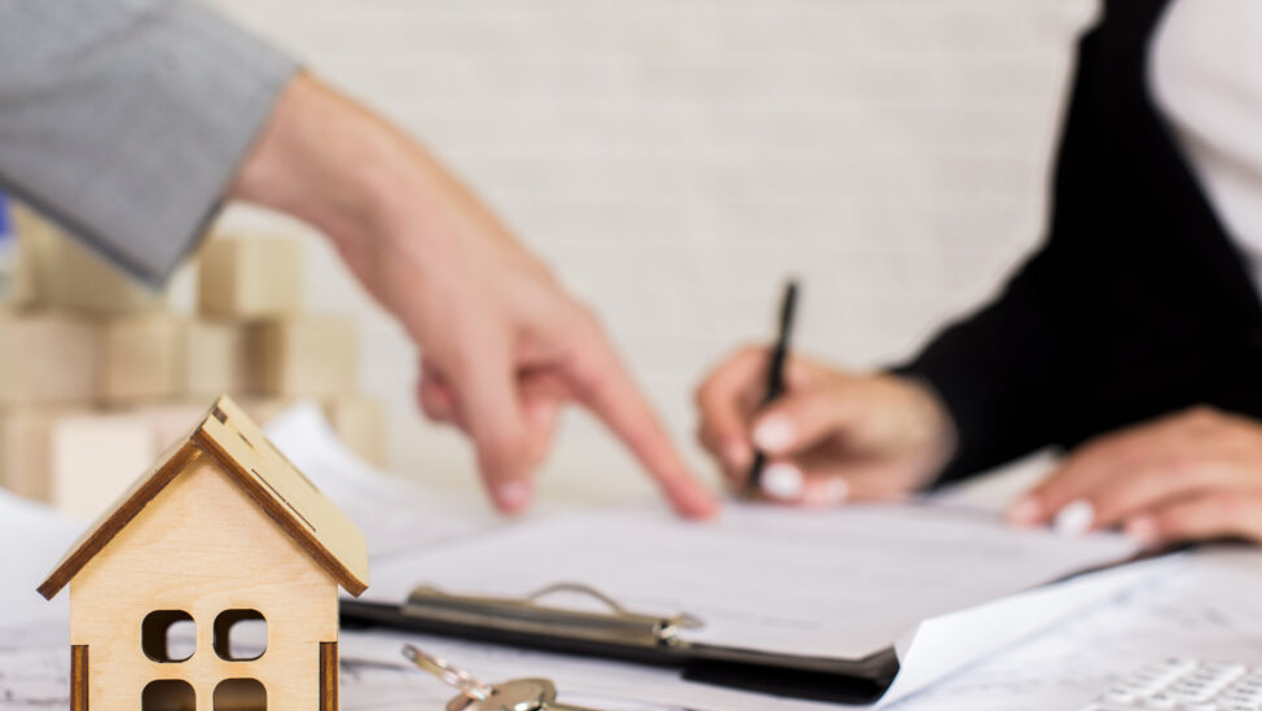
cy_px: 400
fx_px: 1841
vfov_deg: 21.8
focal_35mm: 55
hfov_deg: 37.8
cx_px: 602
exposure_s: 1/160
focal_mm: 50
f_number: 5
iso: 320
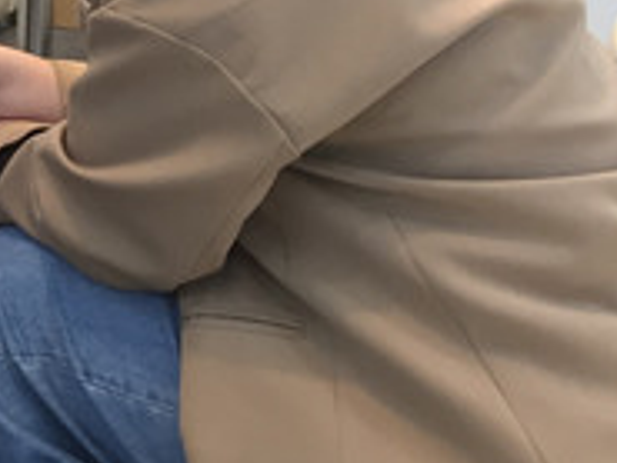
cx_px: -347
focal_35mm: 94
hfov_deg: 18.2
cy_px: 0
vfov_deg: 15.5
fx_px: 1677
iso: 80
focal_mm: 4.15
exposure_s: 1/33
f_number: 2.2
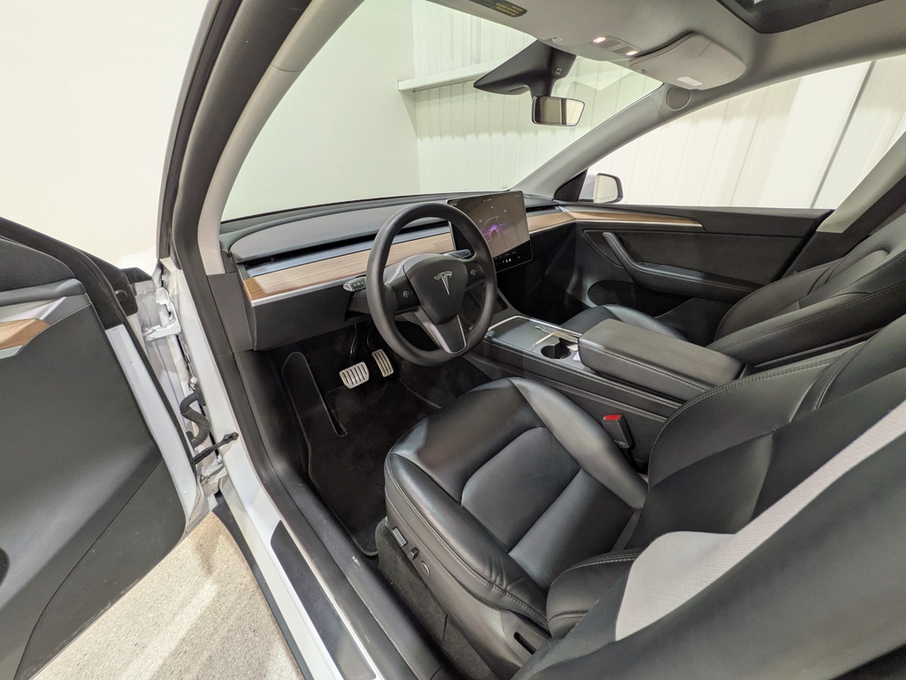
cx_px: 453
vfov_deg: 85.7
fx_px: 366
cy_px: 340
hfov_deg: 102.1
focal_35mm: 14
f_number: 2.2
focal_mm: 1.83
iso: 58
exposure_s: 1/25
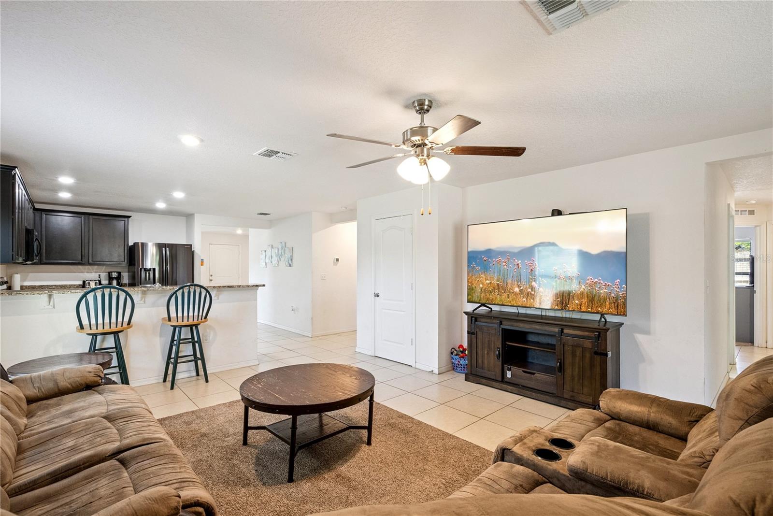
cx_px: 386
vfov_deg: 73.8
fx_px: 344
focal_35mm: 16
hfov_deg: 96.7
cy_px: 258
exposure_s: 1/50
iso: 2000
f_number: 9
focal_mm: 16
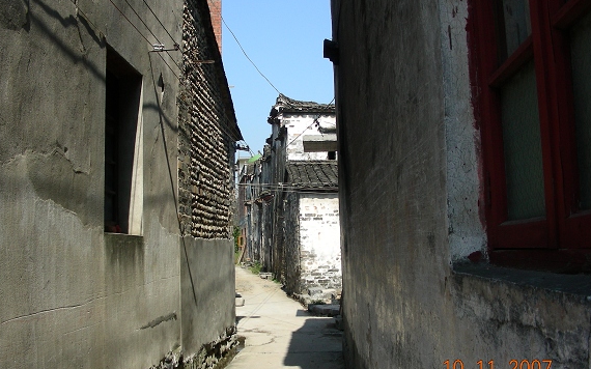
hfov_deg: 48.2
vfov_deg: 31.2
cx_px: 293
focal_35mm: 41
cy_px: 189
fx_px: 660
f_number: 4
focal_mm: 6.3
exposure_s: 1/493
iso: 50
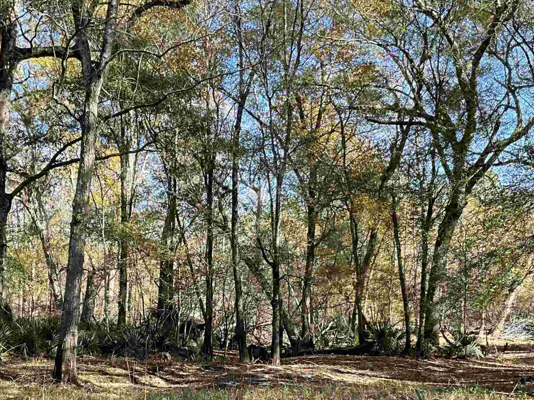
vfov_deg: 25.6
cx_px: 244
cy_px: 323
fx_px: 864
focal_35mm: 56
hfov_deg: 34.3
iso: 20
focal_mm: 3
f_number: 1.8
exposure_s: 1/158
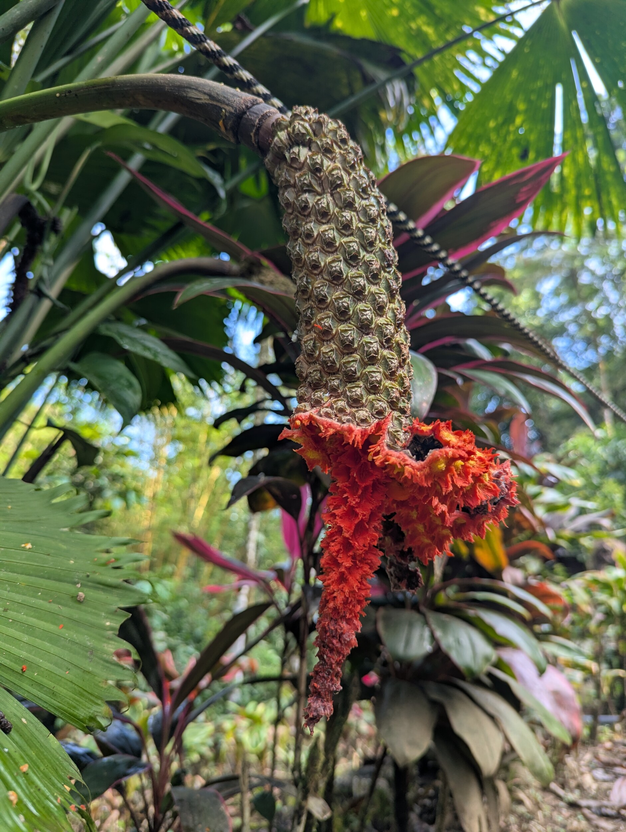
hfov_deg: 56.9
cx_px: 313
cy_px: 416
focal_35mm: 24
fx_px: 577
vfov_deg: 71.5
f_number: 1.85
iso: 51
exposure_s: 1/196
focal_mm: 6.81
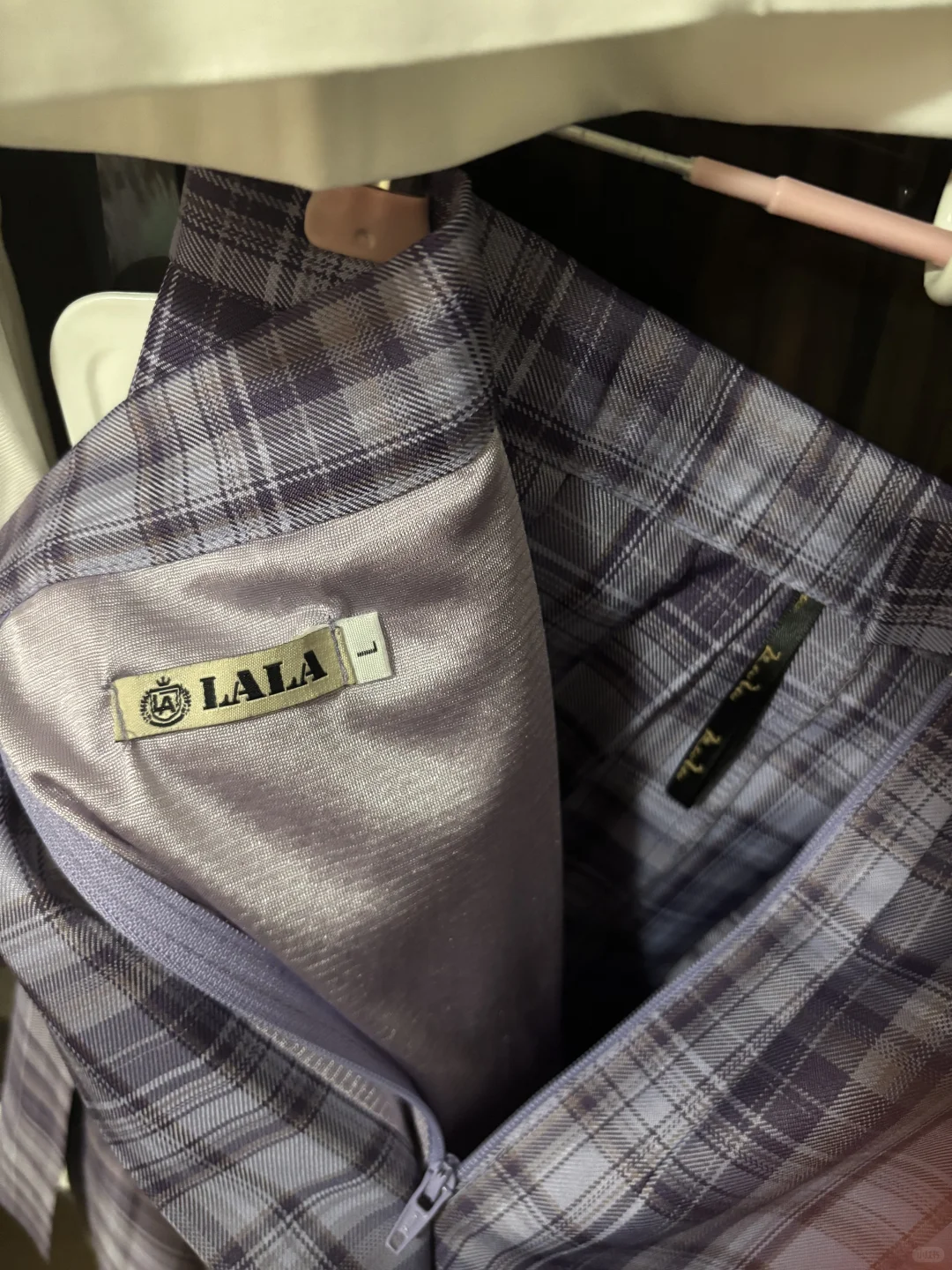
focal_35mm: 26
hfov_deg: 53.1
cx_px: 476
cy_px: 635
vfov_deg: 67.3
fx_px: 953
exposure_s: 1/30
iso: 640
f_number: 1.6
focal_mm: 5.96
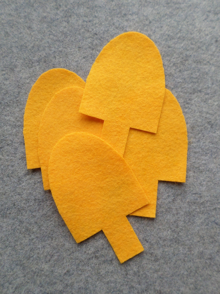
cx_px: 110
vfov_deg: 69.4
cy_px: 147
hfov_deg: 54.9
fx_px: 212
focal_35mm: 25
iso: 80
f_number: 2.5
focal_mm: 4.5
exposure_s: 1/60
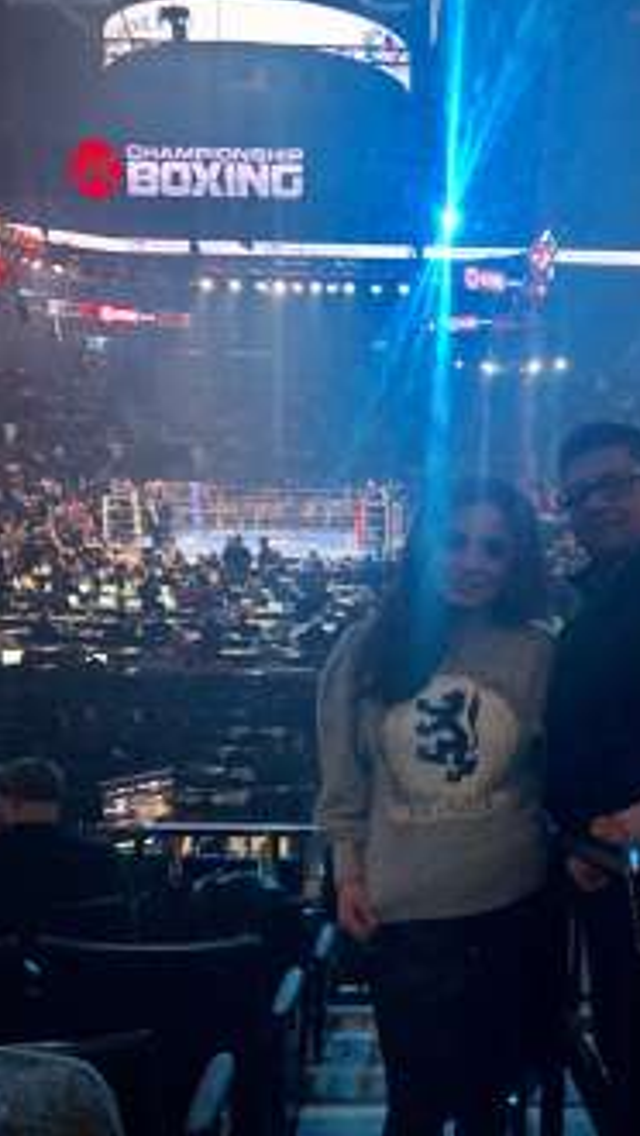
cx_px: 485
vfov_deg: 53.7
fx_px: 1115
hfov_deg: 31.4
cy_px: 671
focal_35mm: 37
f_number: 1.8
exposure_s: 1/62
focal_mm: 4
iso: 160
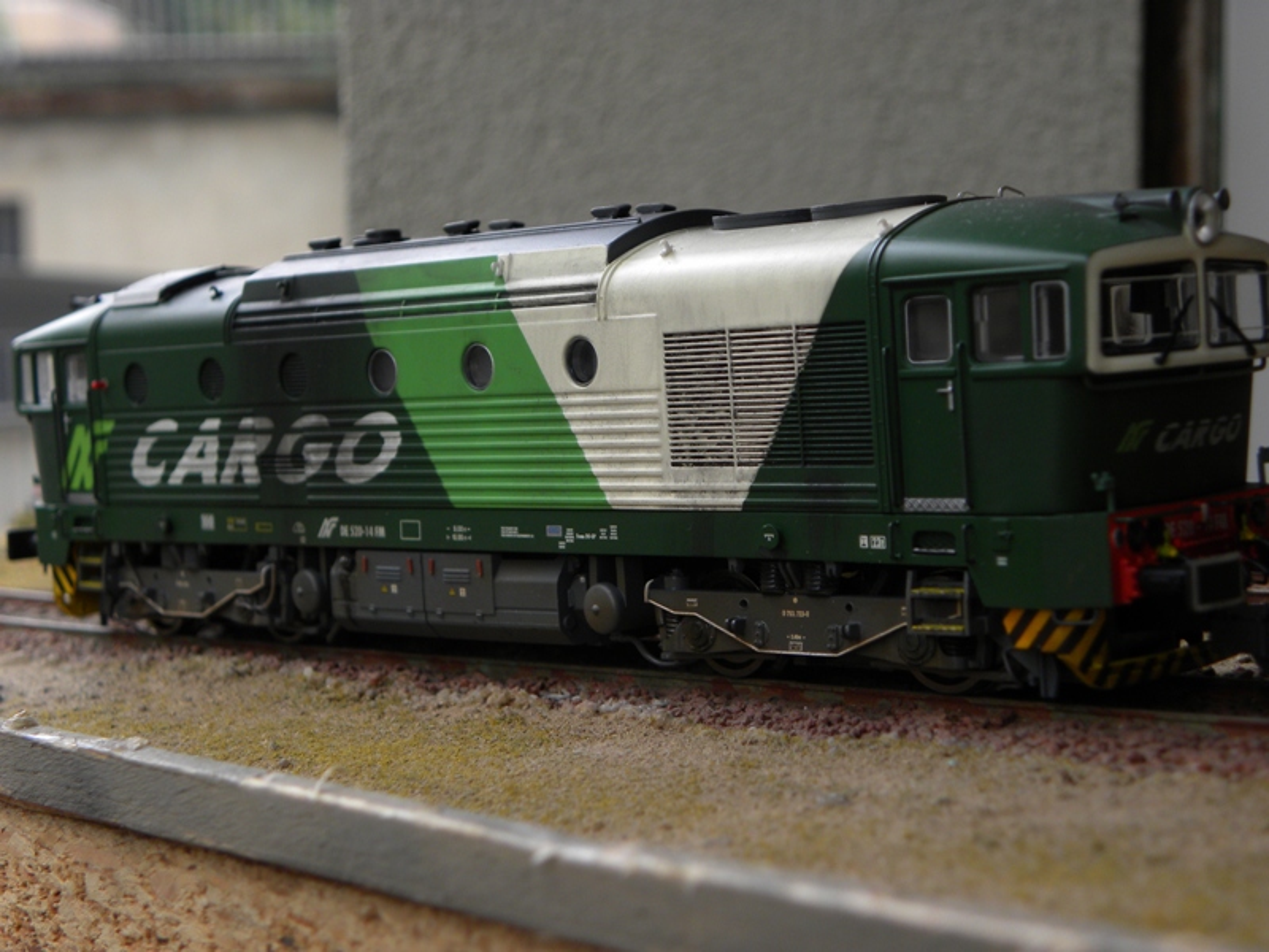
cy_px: 476
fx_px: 2420
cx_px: 634
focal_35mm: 66
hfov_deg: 29.4
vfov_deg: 22.3
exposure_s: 1/64.4
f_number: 3.5
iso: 83
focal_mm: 11.8
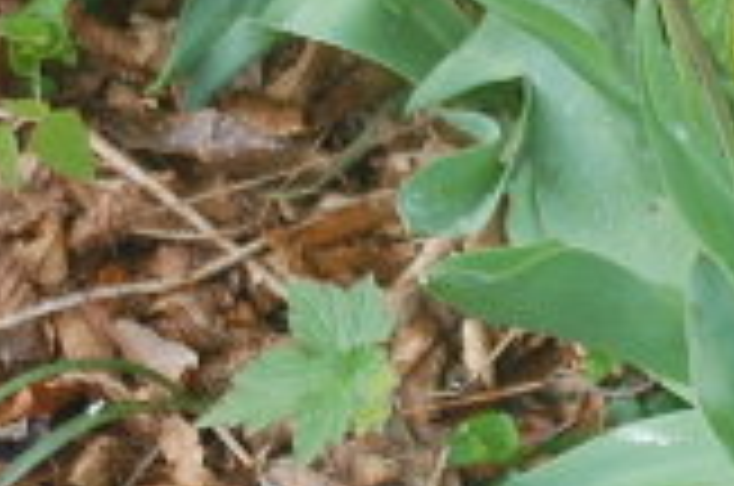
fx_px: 4223
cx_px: 820
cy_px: 40
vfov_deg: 6.6
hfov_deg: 9.8
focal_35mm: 208
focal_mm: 45
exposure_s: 1/100
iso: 400
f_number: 5
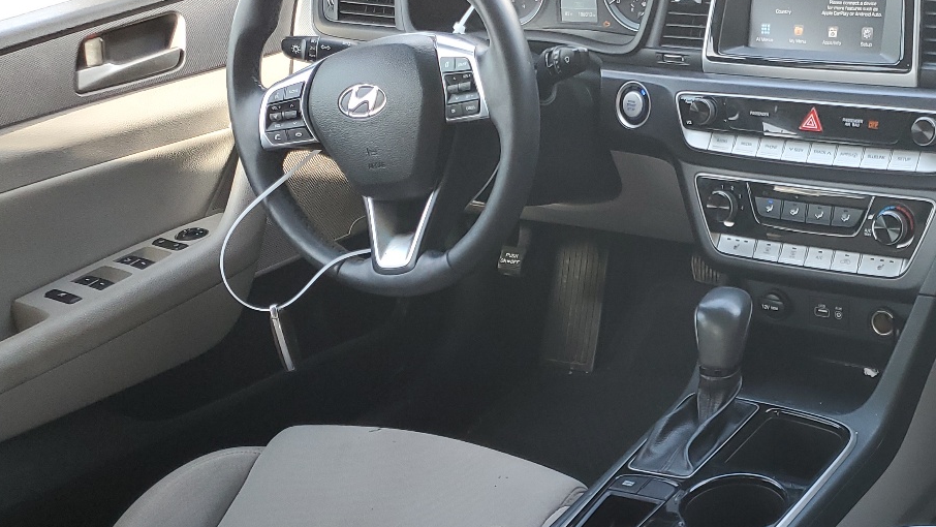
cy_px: 427
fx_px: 1241
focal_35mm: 50
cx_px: 804
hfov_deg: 39.0
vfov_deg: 23.6
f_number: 1.5
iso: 78
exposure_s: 1/120
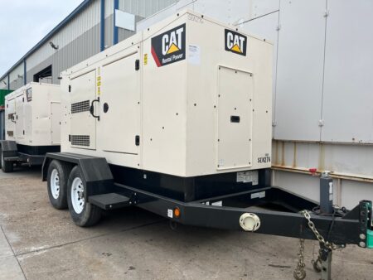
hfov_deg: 67.3
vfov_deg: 53.1
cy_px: 140
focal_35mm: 26
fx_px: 280
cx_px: 186
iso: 50
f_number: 1.6
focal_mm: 5.1
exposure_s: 1/1106
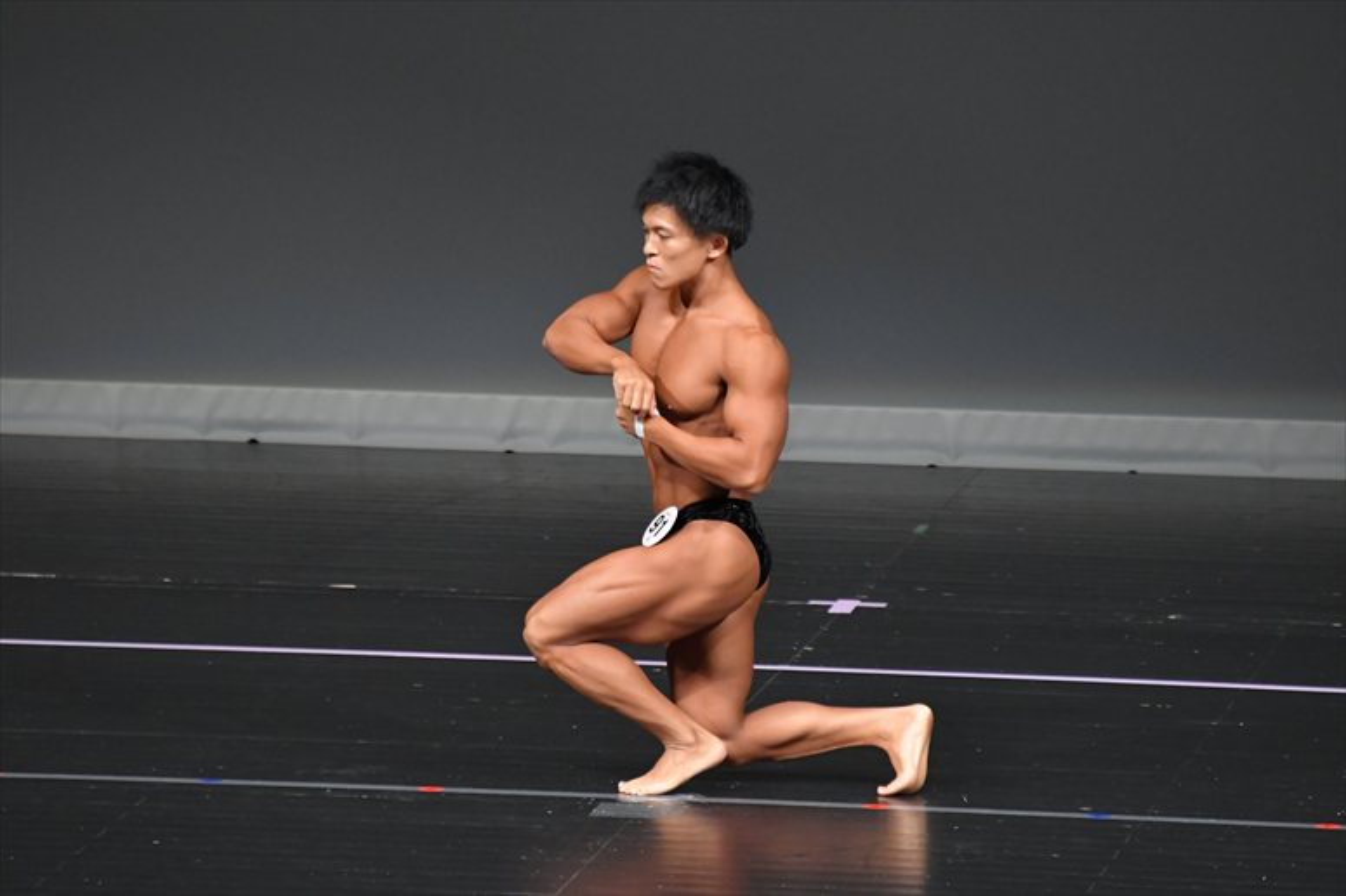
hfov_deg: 4.6
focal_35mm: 450
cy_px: 448
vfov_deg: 3.1
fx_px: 16817
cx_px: 673
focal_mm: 300
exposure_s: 1/400
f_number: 5.6
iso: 4000
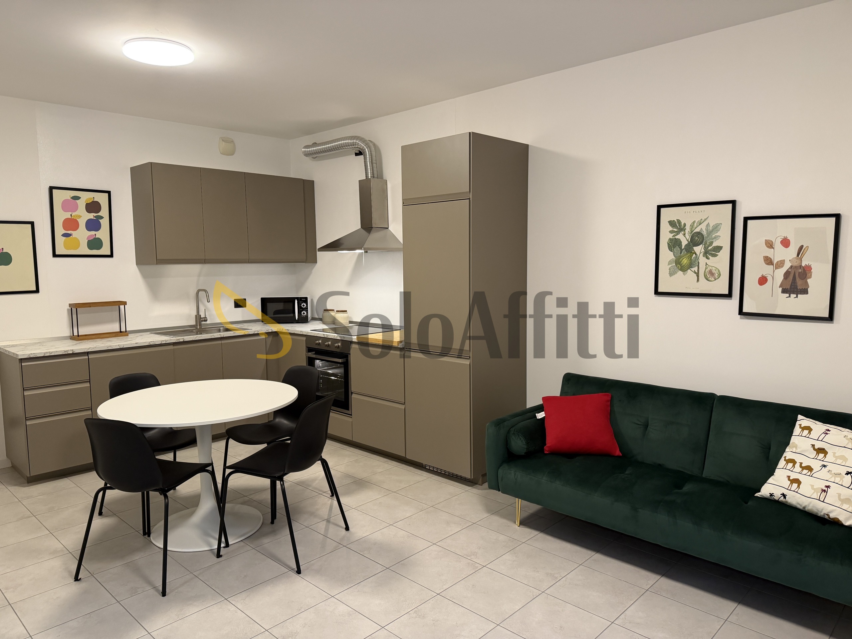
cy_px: 320
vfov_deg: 56.8
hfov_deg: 71.6
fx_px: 591
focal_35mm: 24
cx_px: 426
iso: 200
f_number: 1.78
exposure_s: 1/50
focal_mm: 6.76
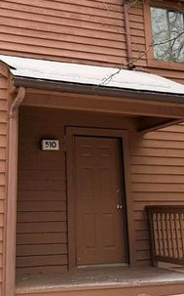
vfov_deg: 35.4
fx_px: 450
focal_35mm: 56
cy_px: 72
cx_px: 73
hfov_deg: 23.1
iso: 100
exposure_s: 1/1271
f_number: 1.78
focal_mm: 6.76
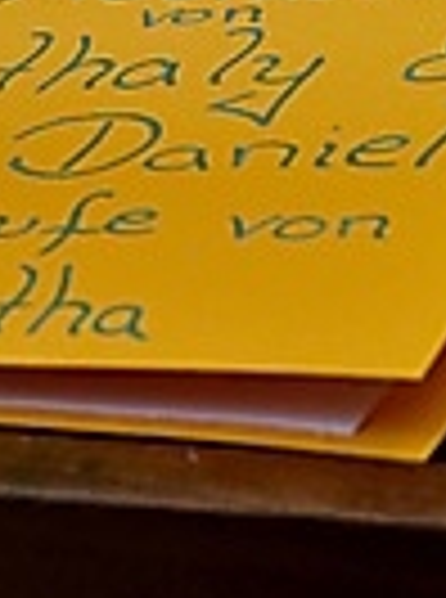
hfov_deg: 3.3
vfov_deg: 4.5
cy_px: -252
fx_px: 7664
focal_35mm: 444
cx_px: 182
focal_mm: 23.1
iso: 200
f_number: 3.6
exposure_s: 1/30
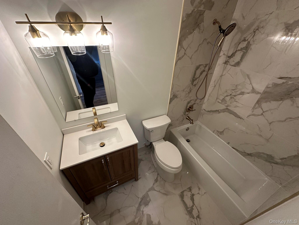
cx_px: 150
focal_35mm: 14
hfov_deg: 102.1
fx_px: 121
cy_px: 112
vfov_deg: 85.7
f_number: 2.2
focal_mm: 2.22
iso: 250
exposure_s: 1/120
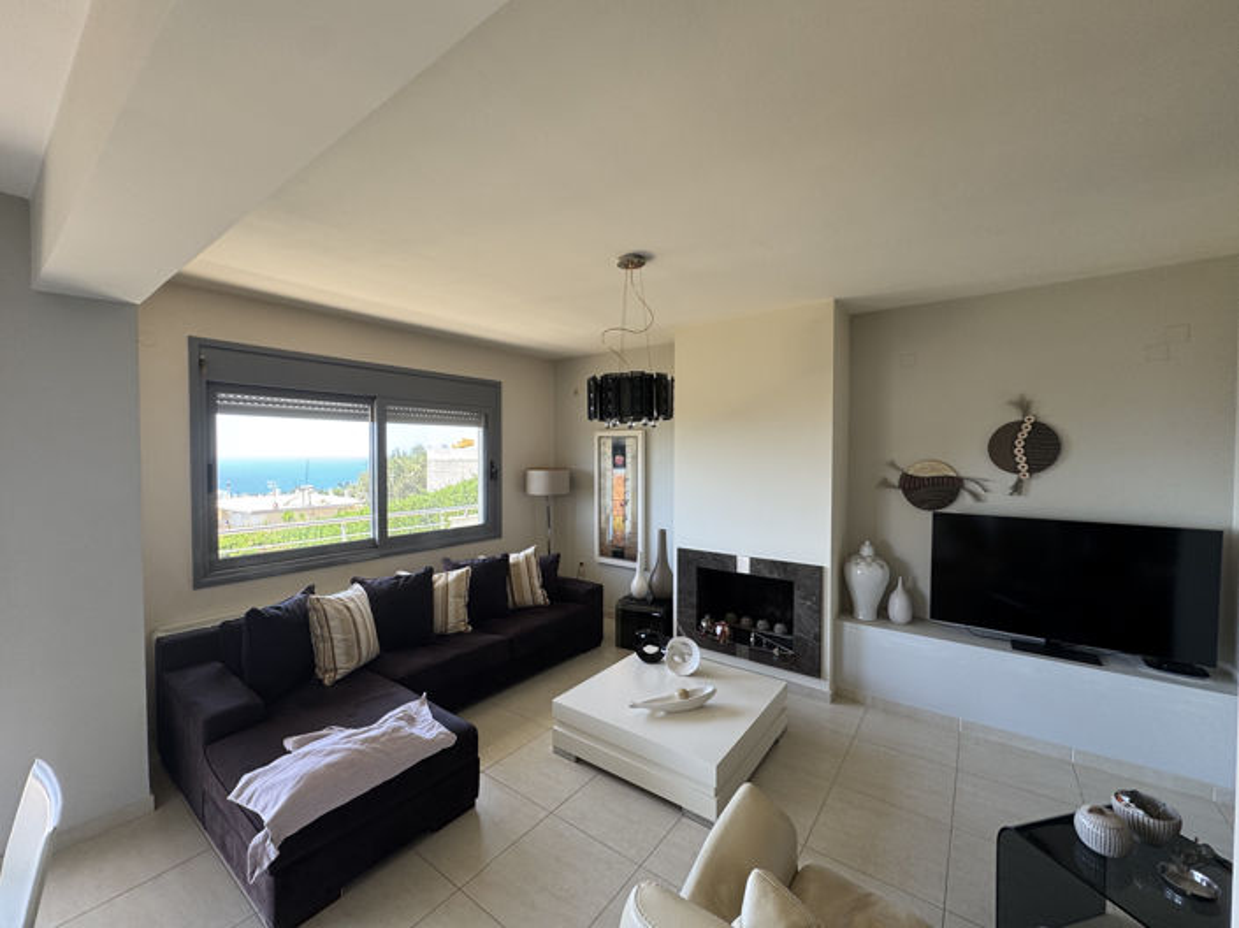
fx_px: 501
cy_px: 464
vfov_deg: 85.6
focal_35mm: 14
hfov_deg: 102.1
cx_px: 620
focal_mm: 2.22
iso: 64
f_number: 2.2
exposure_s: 1/99
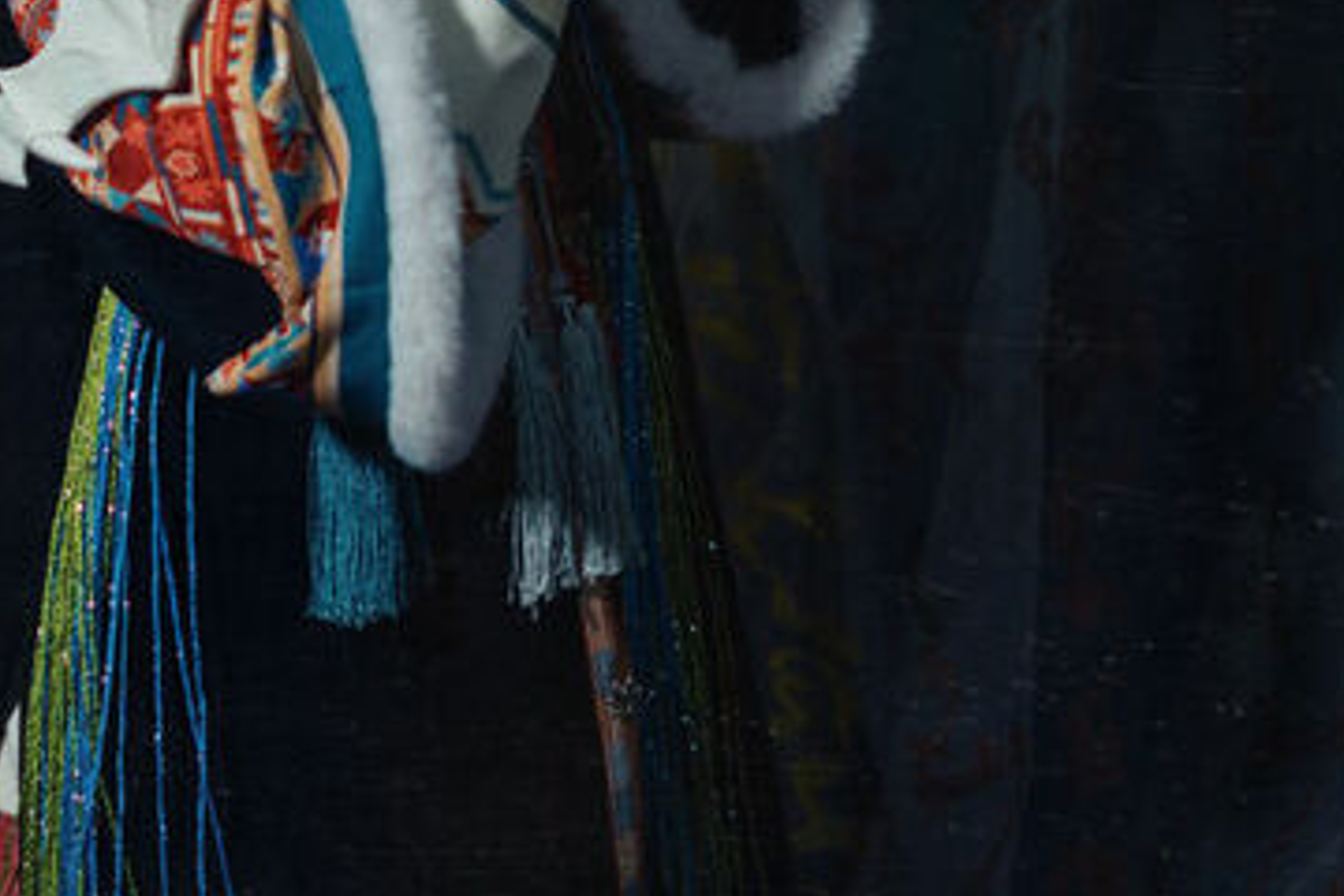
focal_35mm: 146
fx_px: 5450
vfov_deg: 9.2
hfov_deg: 13.8
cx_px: -138
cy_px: -302
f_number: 2
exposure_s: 1/160
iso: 250
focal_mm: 50
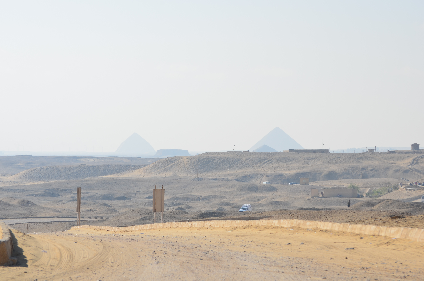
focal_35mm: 158
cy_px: 140
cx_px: 212
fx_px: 1851
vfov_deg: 8.7
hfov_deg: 13.1
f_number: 13
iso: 100
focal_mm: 105
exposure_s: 1/200
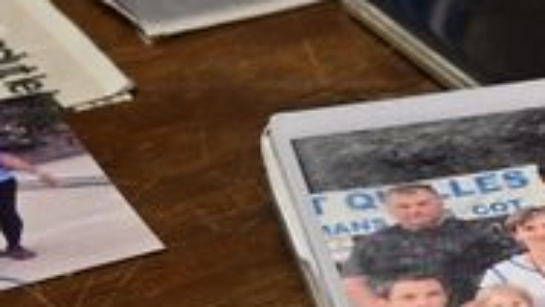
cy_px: 78
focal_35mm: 148
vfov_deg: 8.2
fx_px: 2140
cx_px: 945
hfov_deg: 13.2
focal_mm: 23
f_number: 4.5
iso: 800
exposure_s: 1/80
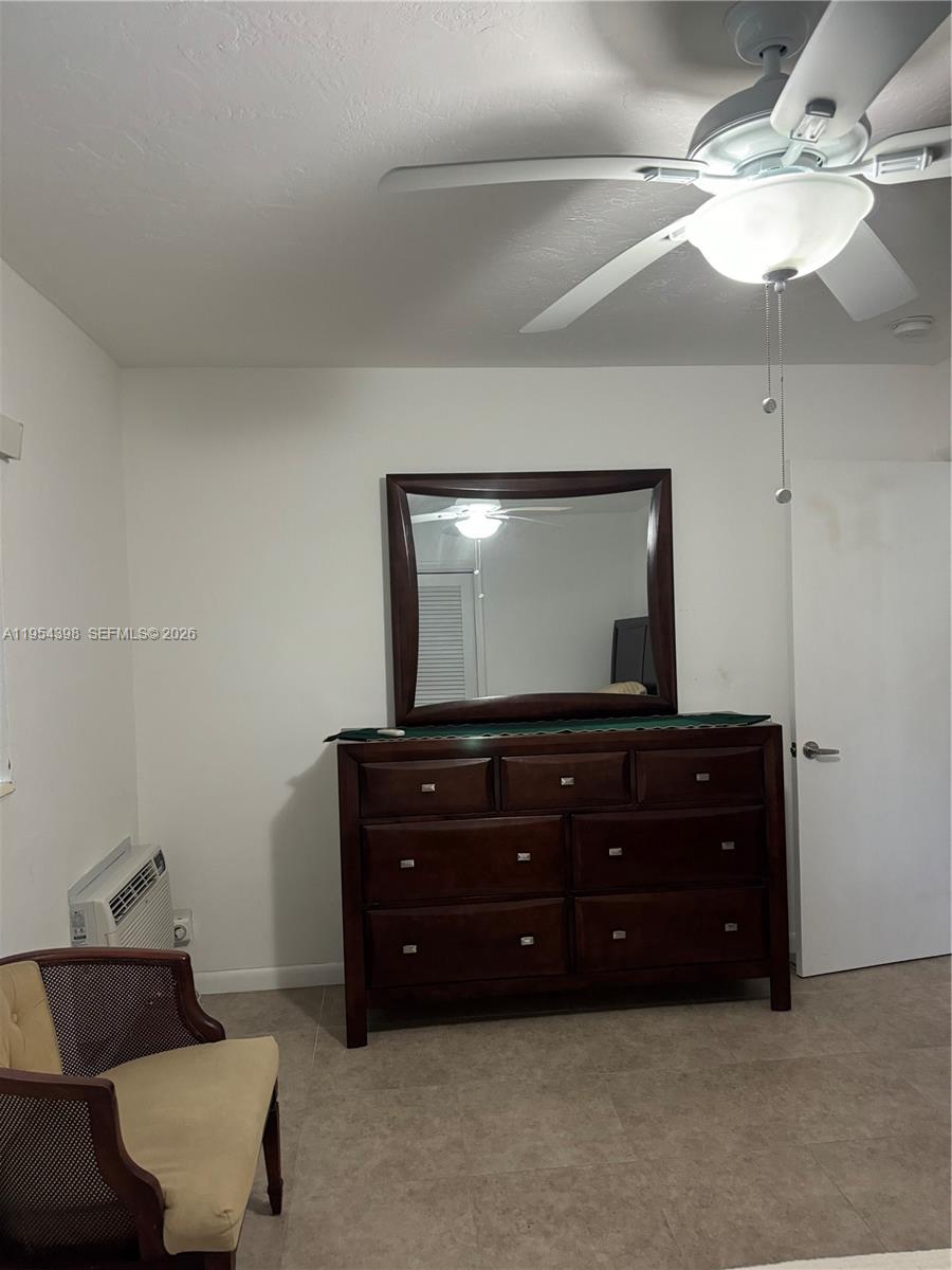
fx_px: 880
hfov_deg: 56.8
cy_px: 635
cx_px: 476
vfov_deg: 71.6
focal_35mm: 24
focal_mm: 6.76
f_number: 1.78
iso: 500
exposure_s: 1/60
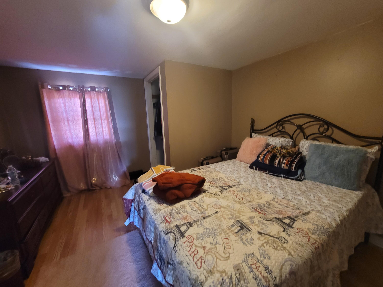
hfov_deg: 106.2
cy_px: 144
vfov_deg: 89.9
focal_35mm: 13
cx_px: 192
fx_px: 144
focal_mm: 2.2
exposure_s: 1/30
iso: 500
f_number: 2.2
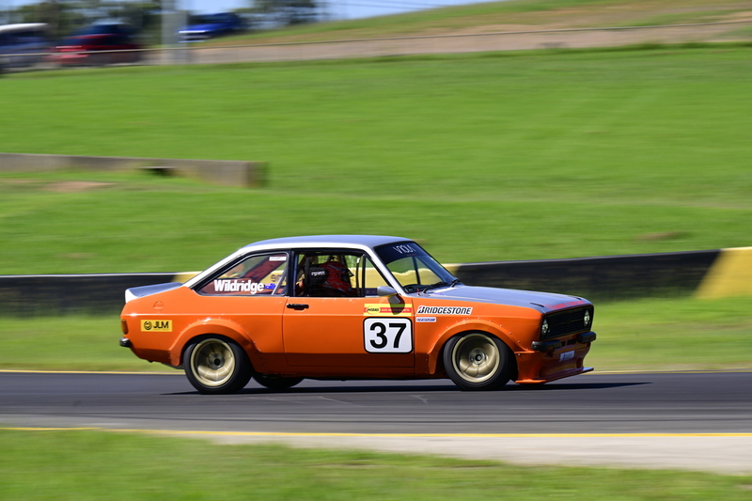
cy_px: 250
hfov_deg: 11.4
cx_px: 376
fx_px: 3759
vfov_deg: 7.6
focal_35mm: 180
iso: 80
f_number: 11
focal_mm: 180
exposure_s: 1/100
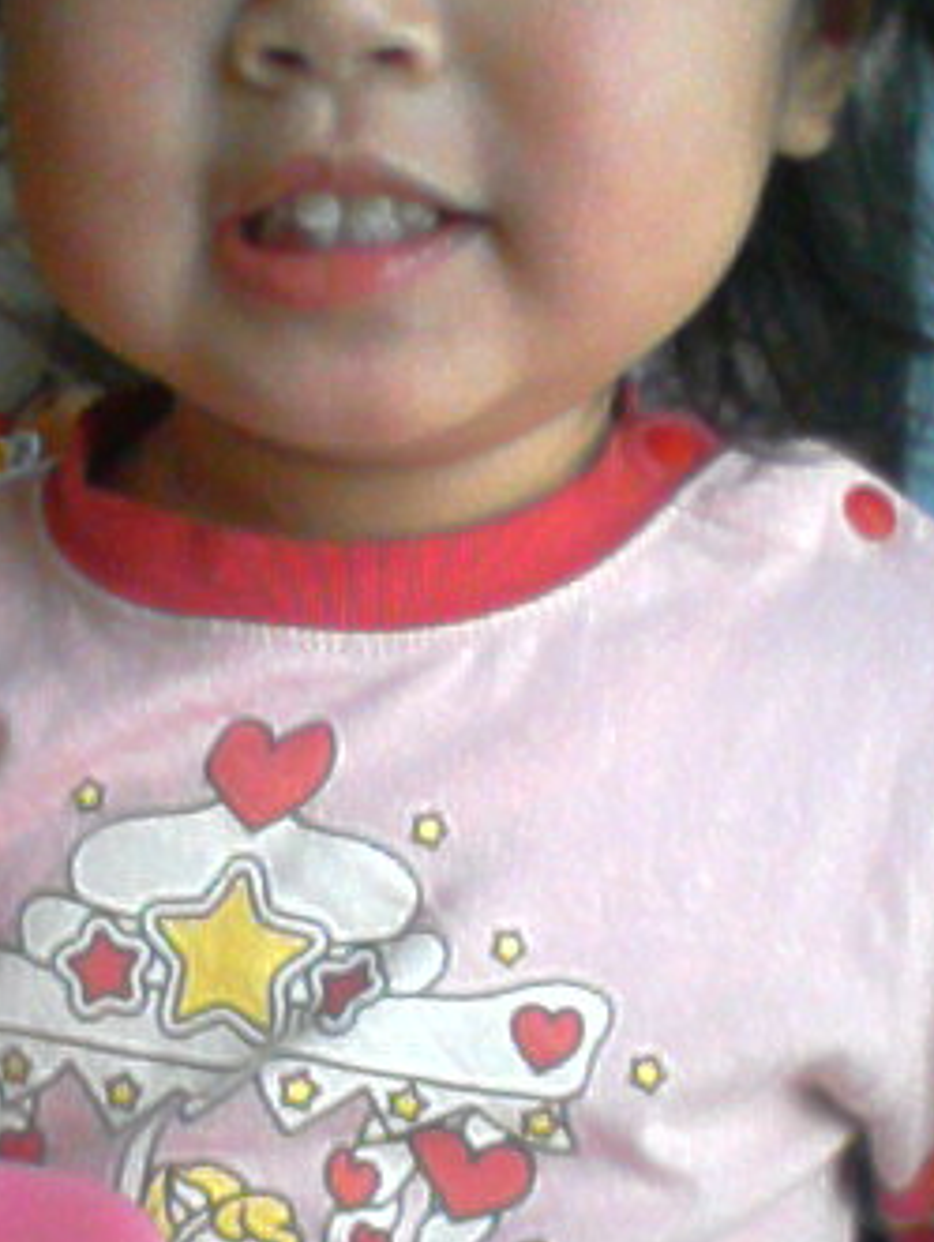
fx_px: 2011
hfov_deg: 25.9
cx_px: 270
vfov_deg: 34.1
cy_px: 773
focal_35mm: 56
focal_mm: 1.5
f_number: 2.8
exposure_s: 1/27.8
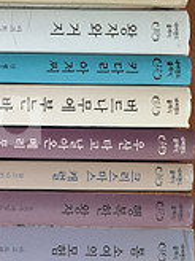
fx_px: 789
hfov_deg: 12.0
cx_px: -240
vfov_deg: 18.7
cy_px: 119
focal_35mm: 105
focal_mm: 5.54
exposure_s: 1/40
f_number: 1.8
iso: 200
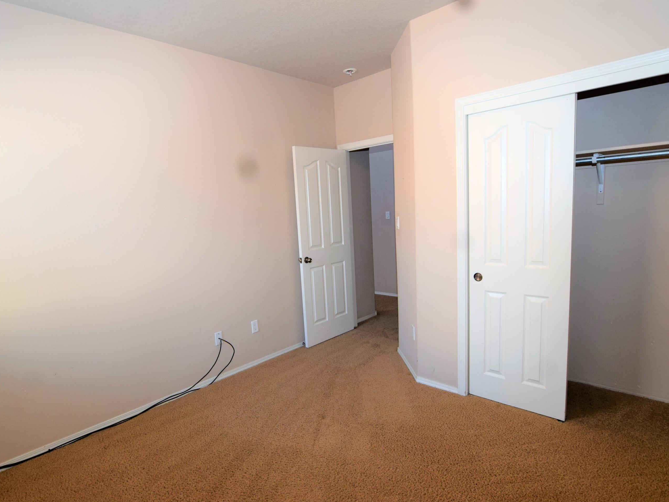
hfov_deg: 85.7
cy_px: 259
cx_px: 301
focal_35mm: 19
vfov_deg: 69.9
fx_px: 359
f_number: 4.5
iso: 800
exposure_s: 1/80
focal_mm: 11
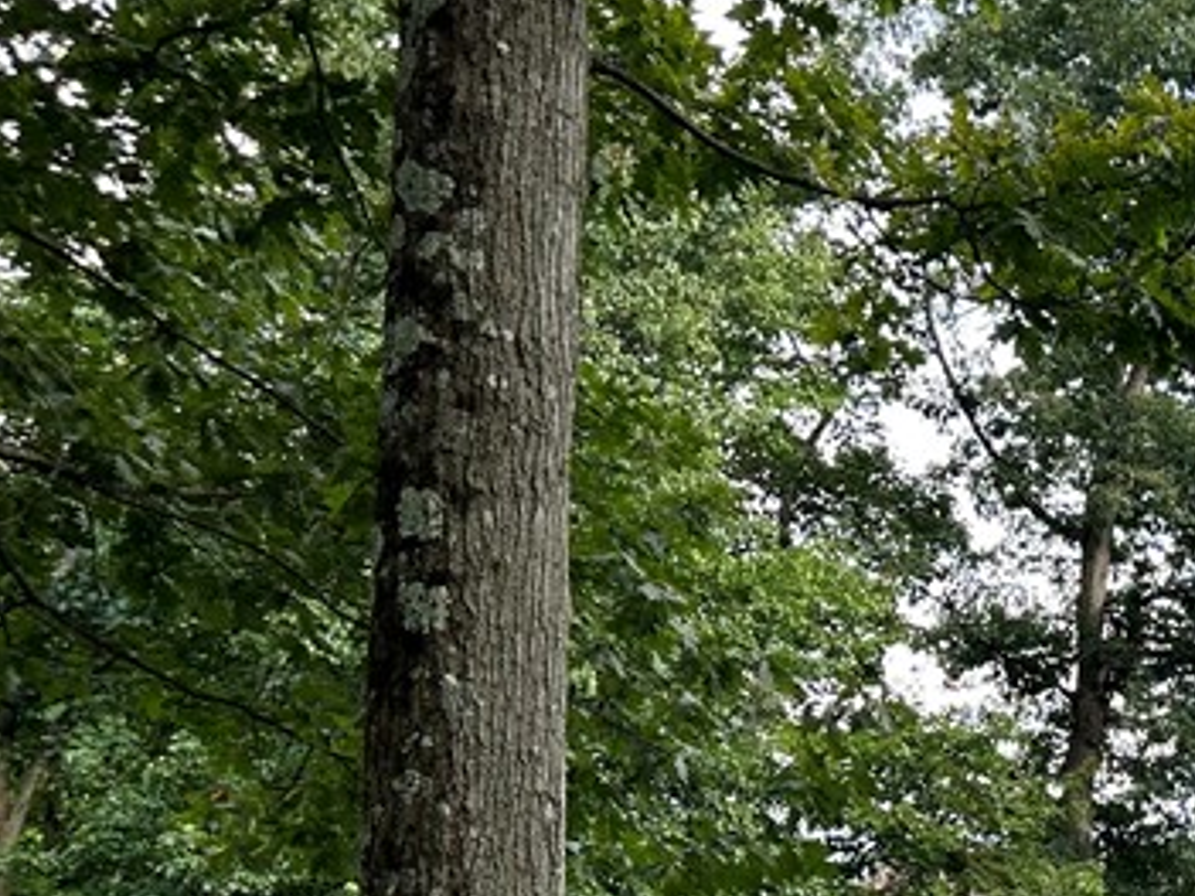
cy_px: 964
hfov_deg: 24.4
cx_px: 1546
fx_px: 2416
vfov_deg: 20.1
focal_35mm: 70
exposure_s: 1/745
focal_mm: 6.86
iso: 80
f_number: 1.78
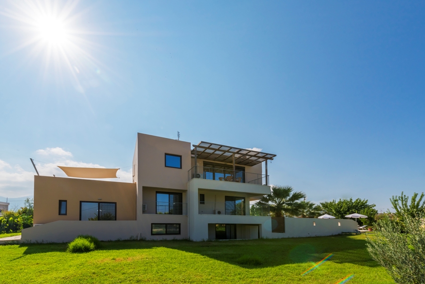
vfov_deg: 81.3
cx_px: 212
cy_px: 142
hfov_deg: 104.2
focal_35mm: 14
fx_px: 165
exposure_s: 1/320
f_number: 20
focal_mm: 14
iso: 200
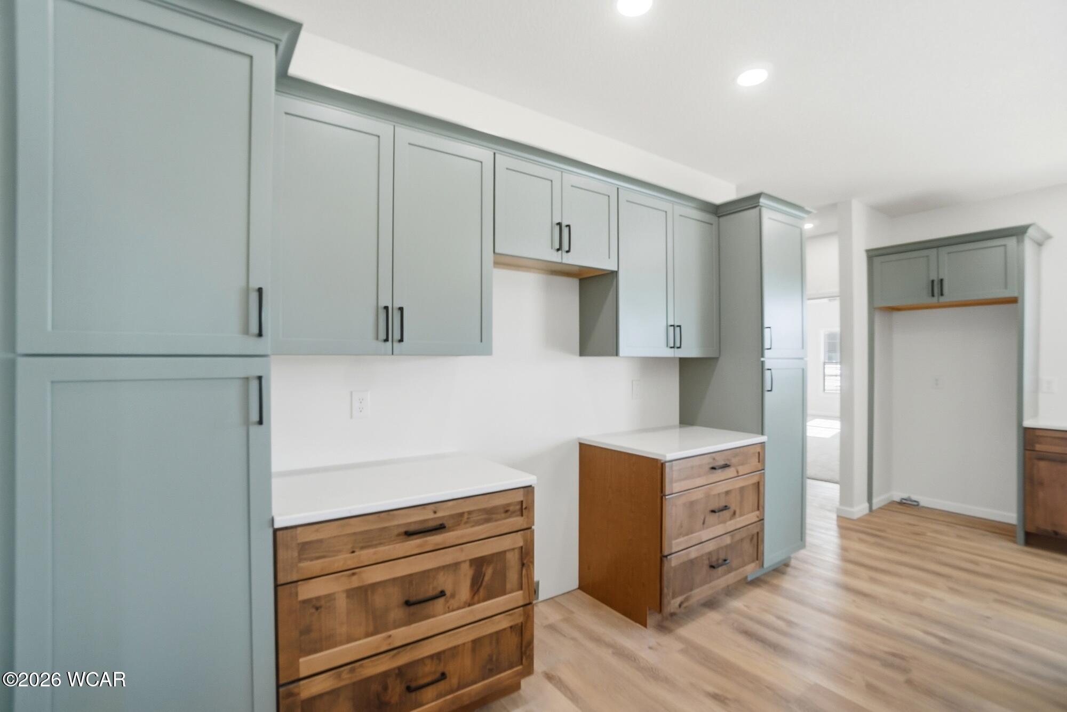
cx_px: 534
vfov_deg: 77.3
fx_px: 445
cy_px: 356
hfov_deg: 100.4
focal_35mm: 15
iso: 125
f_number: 5.6
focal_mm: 10
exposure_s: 1/250
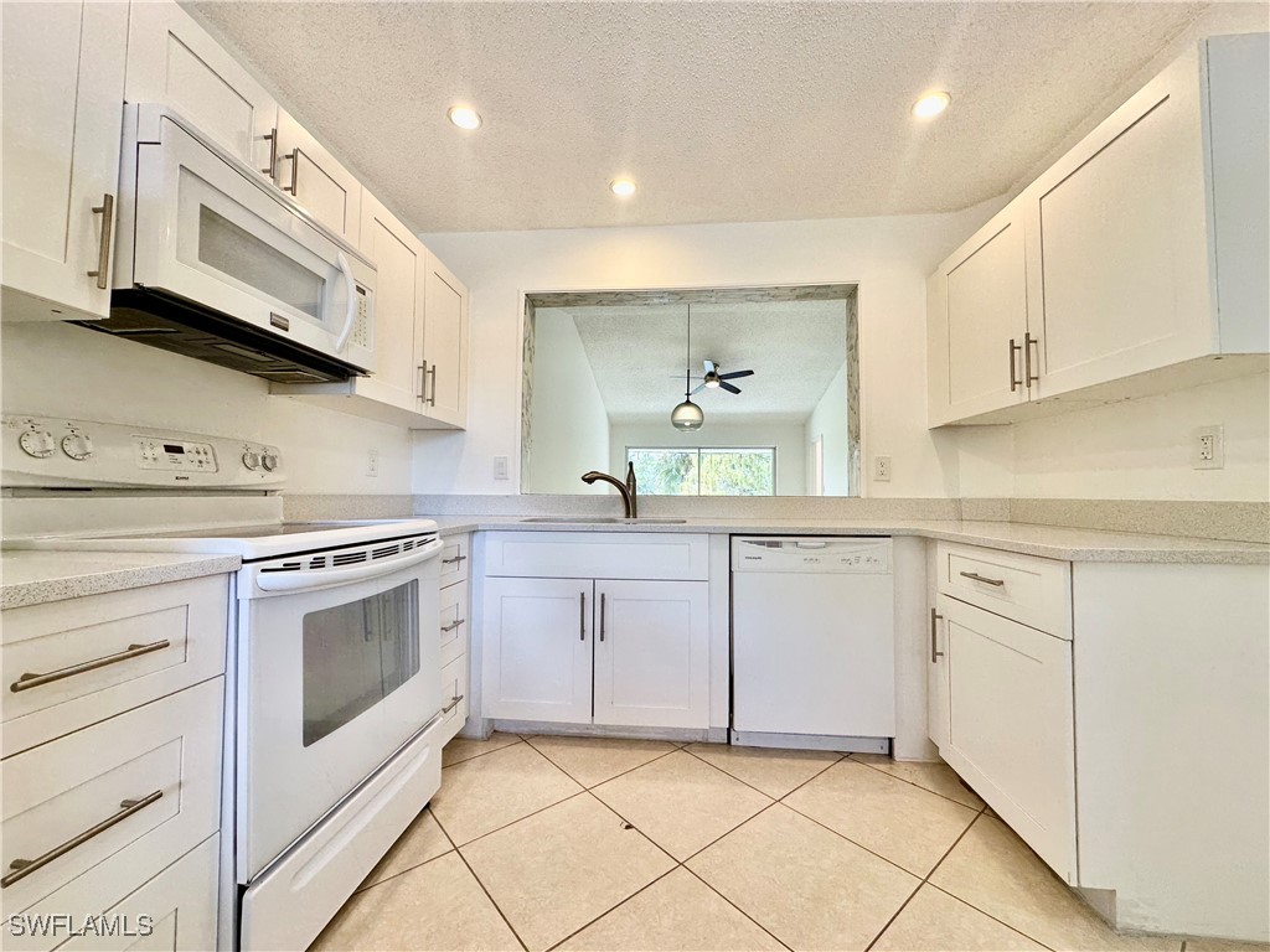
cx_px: 635
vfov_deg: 85.7
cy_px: 476
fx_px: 514
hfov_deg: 102.1
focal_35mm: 14
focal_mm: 2.22
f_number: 2.2
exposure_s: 1/120
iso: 80
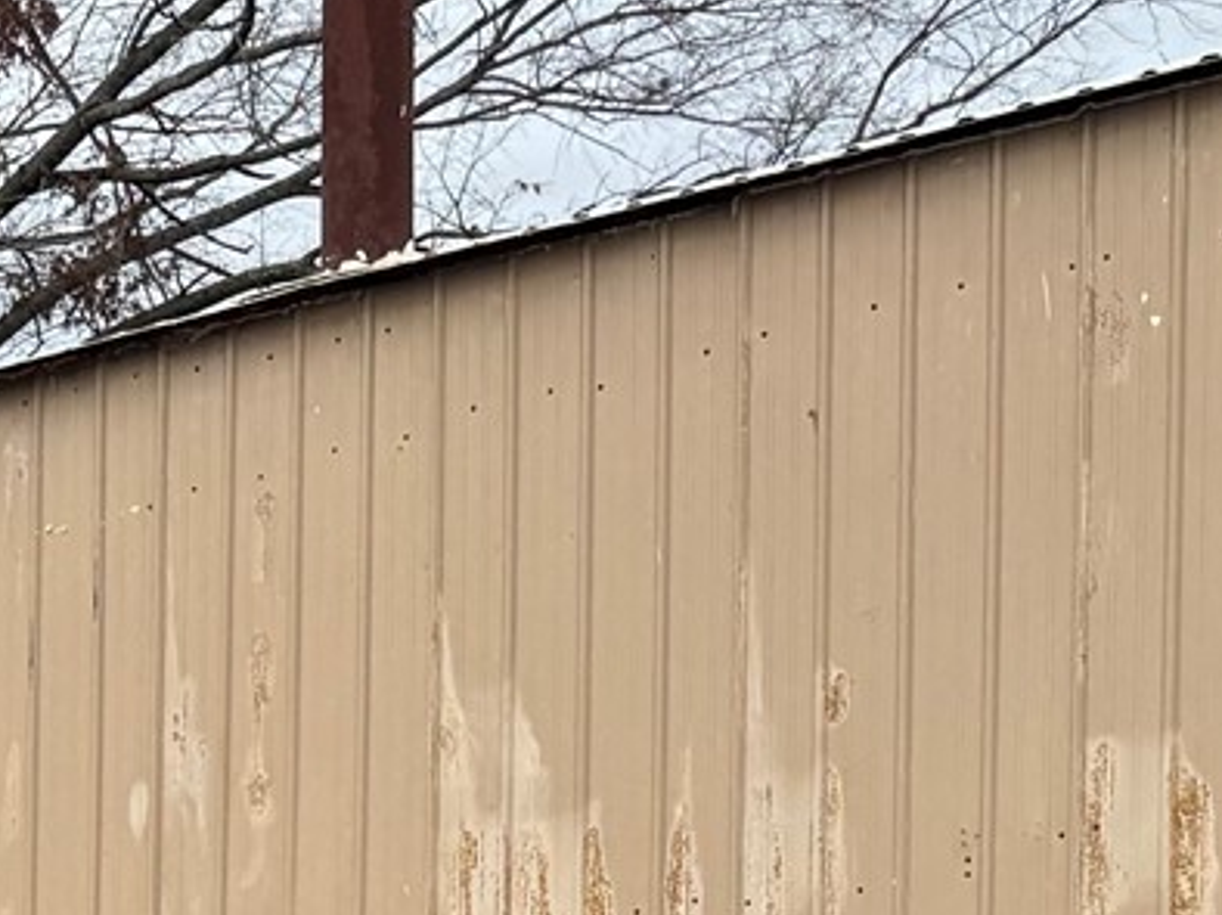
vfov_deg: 11.6
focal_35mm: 117
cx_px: -1113
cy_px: 1715
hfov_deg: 14.4
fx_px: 4128
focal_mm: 6.76
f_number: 1.78
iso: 80
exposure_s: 1/1767
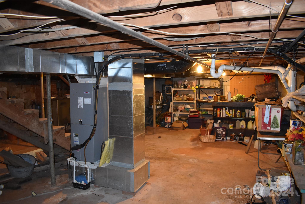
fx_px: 229
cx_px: 152
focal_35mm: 27
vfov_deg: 47.9
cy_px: 102
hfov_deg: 67.4
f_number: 3.5
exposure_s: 1/60
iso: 2200
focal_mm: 18
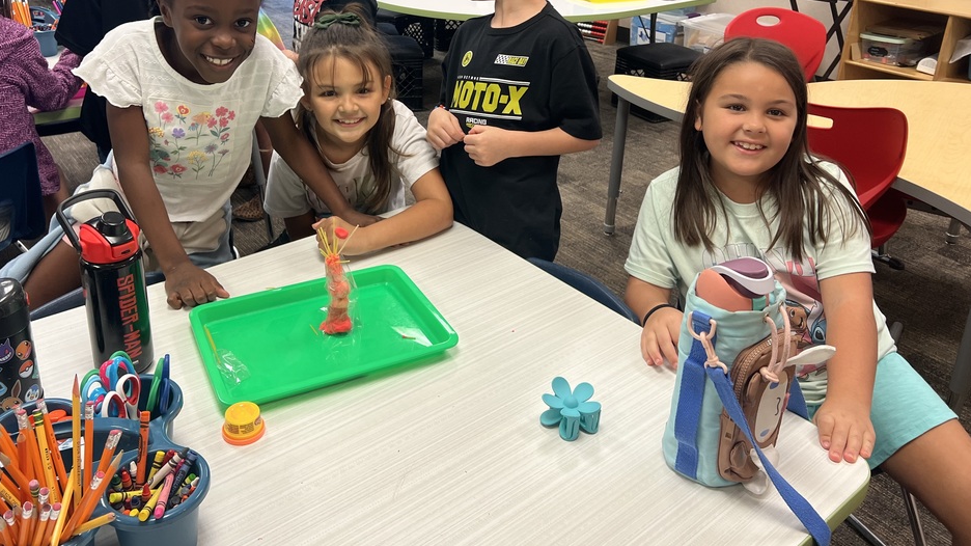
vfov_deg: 37.0
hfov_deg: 62.5
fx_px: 798
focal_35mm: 31
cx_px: 442
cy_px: 149
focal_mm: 5.7
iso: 80
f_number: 1.5
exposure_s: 1/60
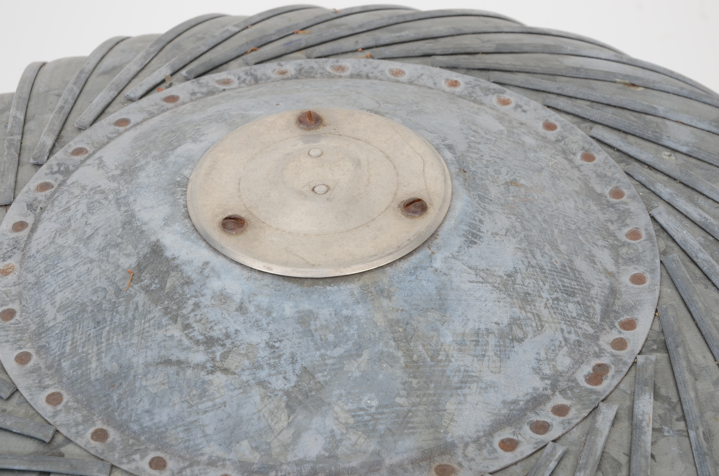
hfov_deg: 20.7
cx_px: 360
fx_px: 1973
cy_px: 238
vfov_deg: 13.8
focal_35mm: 99
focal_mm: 66
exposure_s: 1/160
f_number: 10
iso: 200
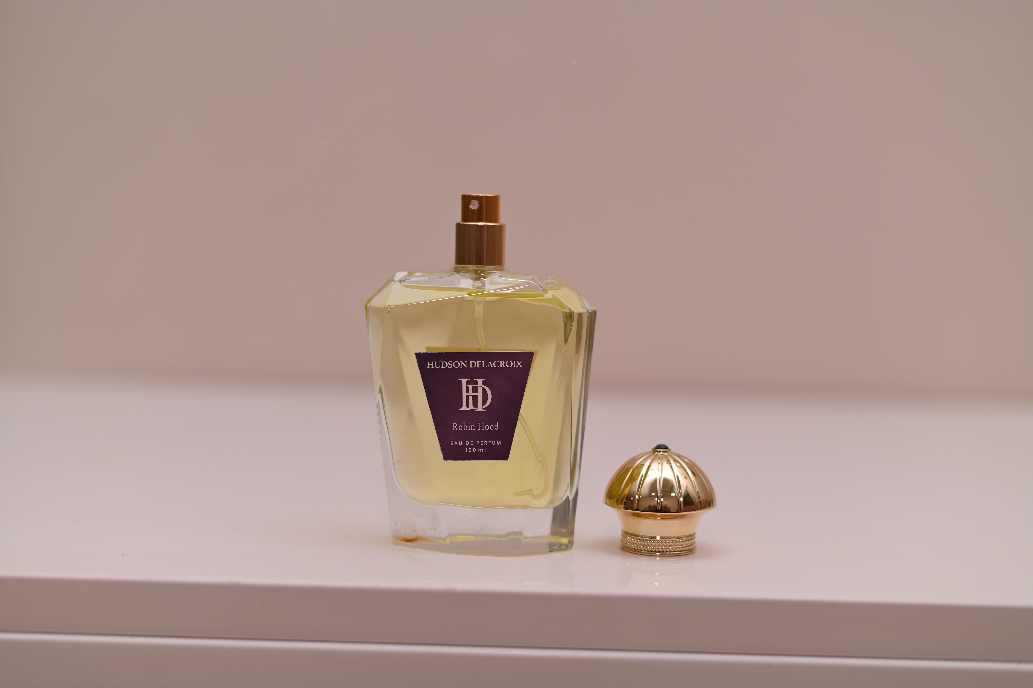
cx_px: 516
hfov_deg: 39.6
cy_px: 344
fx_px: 1434
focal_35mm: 50
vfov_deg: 27.0
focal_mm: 50
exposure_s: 1/200
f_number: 2.8
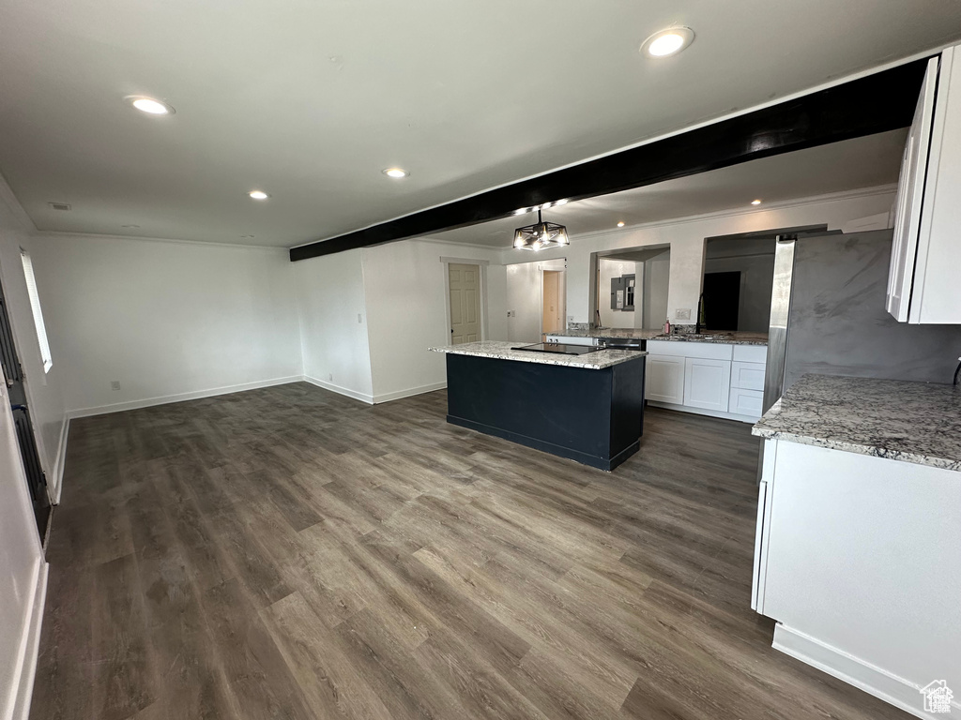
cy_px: 360
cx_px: 480
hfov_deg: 102.1
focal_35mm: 14
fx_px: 389
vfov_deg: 85.7
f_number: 2.2
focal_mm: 2.22
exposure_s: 1/120
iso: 200
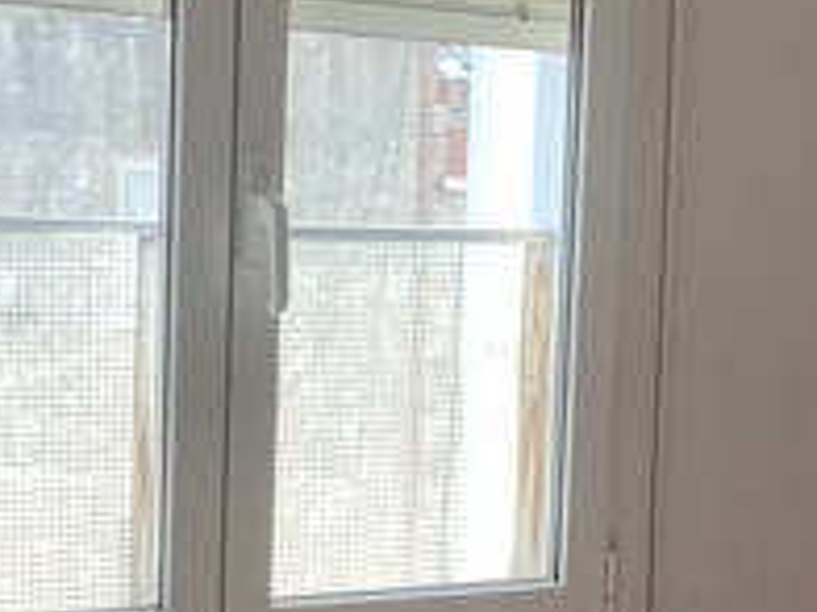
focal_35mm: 125
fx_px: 2950
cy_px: 575
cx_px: 646
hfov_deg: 15.7
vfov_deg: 11.8
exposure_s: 1/120
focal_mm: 3.3
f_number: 2.4
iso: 50
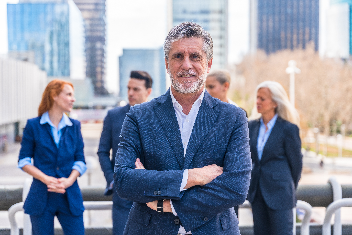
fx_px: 591
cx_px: 176
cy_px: 118
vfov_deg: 22.5
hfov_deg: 33.2
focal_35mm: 60
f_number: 2.8
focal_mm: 60.4
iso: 160
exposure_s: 1/800
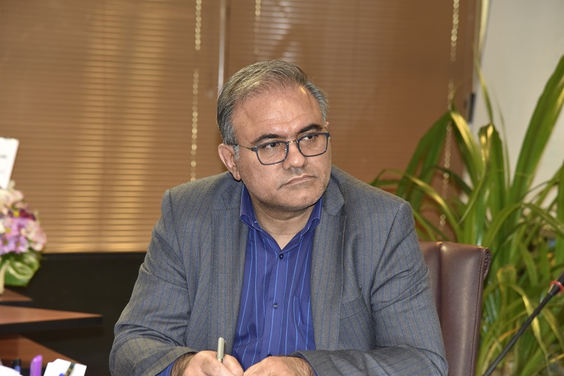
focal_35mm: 120
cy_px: 188
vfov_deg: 11.4
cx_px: 282
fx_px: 1879
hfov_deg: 17.1
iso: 1250
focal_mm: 120
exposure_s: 1/60
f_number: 5.6
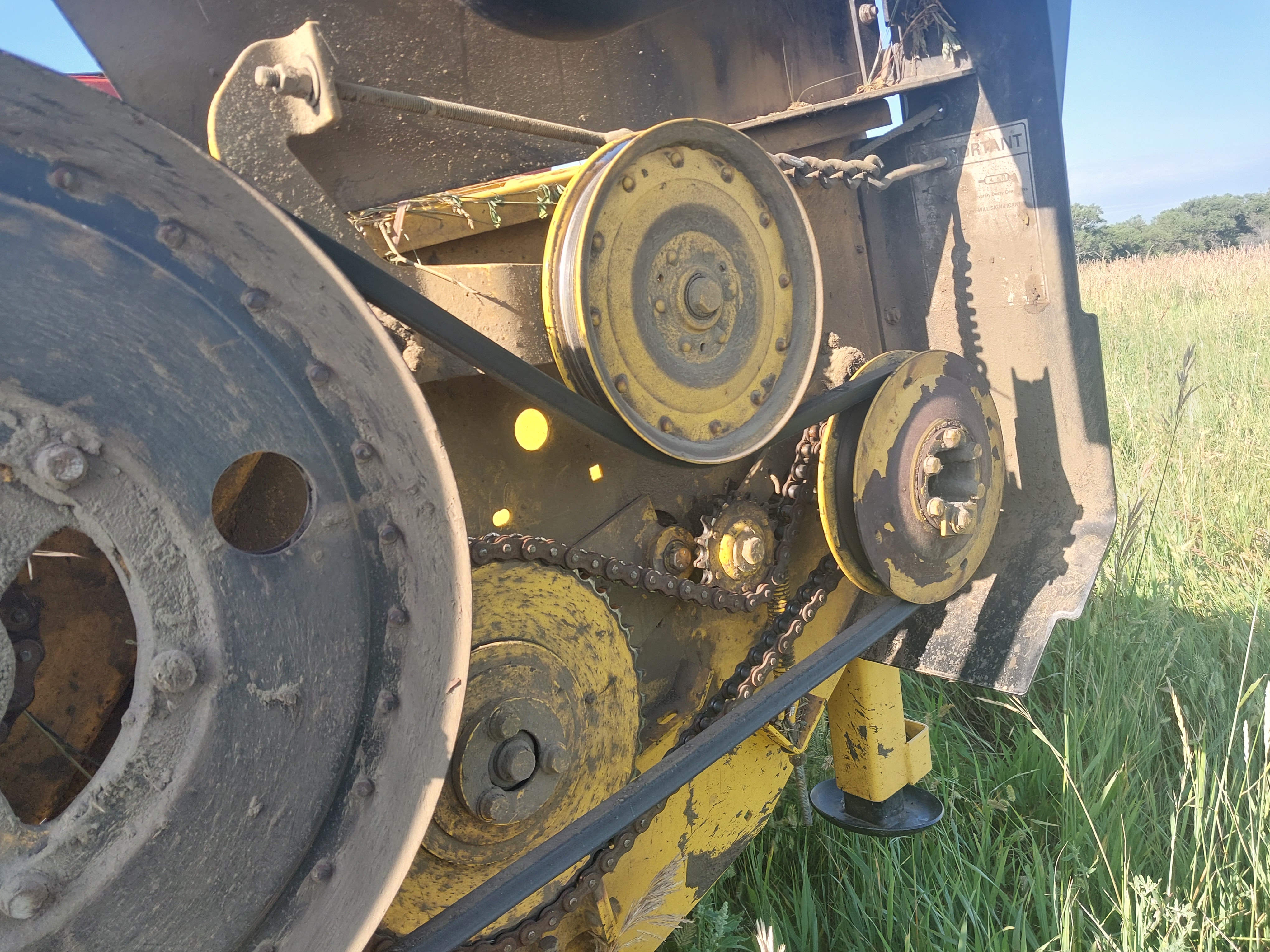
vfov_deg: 51.4
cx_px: 635
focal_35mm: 27
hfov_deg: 65.3
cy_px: 476
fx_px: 991
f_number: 1.8
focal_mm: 4
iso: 20
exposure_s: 1/178
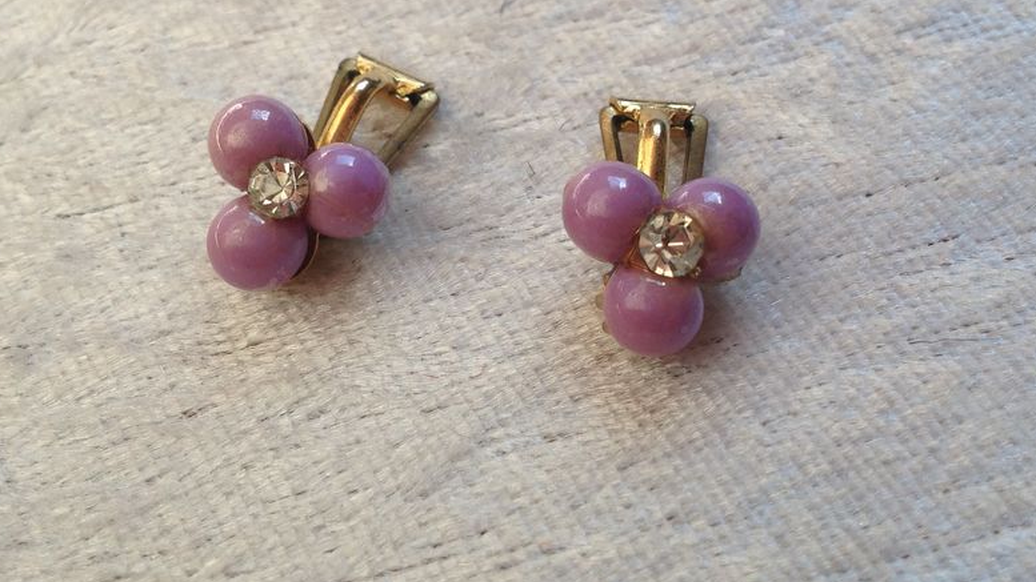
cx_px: 496
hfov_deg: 42.1
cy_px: 191
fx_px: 1346
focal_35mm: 49
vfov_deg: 24.3
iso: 50
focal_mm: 4.28
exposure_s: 1/227
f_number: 2.4
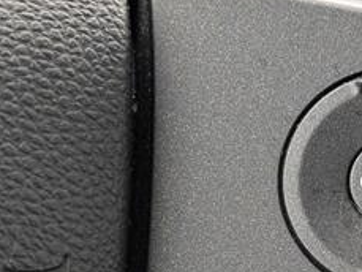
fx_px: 1433
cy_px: 240
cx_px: 313
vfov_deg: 10.8
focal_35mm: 137
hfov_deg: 14.3
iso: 599
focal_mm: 6.9
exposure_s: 1/526
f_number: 1.68
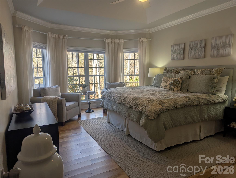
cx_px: 118
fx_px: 164
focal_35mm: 24
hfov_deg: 71.5
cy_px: 89
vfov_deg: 56.9
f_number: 1.85
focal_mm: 6.81
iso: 48
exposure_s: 1/279
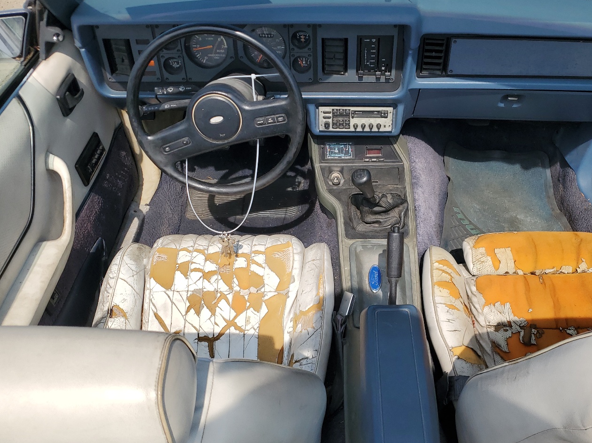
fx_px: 564
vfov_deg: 42.9
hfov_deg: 54.9
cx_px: 361
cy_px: 240
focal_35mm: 33
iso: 50
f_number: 1.5
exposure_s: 1/2500
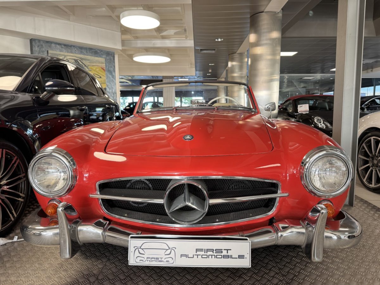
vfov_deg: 56.8
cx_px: 190
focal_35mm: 24
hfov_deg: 71.6
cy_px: 142
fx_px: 263
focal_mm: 6.76
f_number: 1.78
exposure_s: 1/100
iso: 160
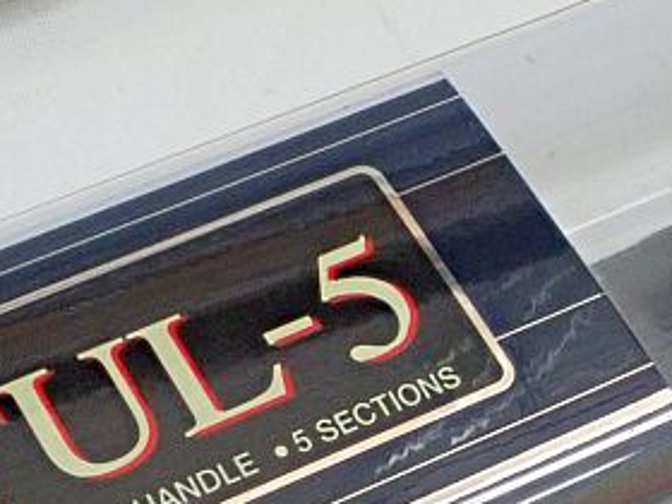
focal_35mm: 123
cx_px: 593
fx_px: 2388
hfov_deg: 15.8
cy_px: 365
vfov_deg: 12.0
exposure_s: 1/60
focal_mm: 7.86
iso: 800
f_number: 4
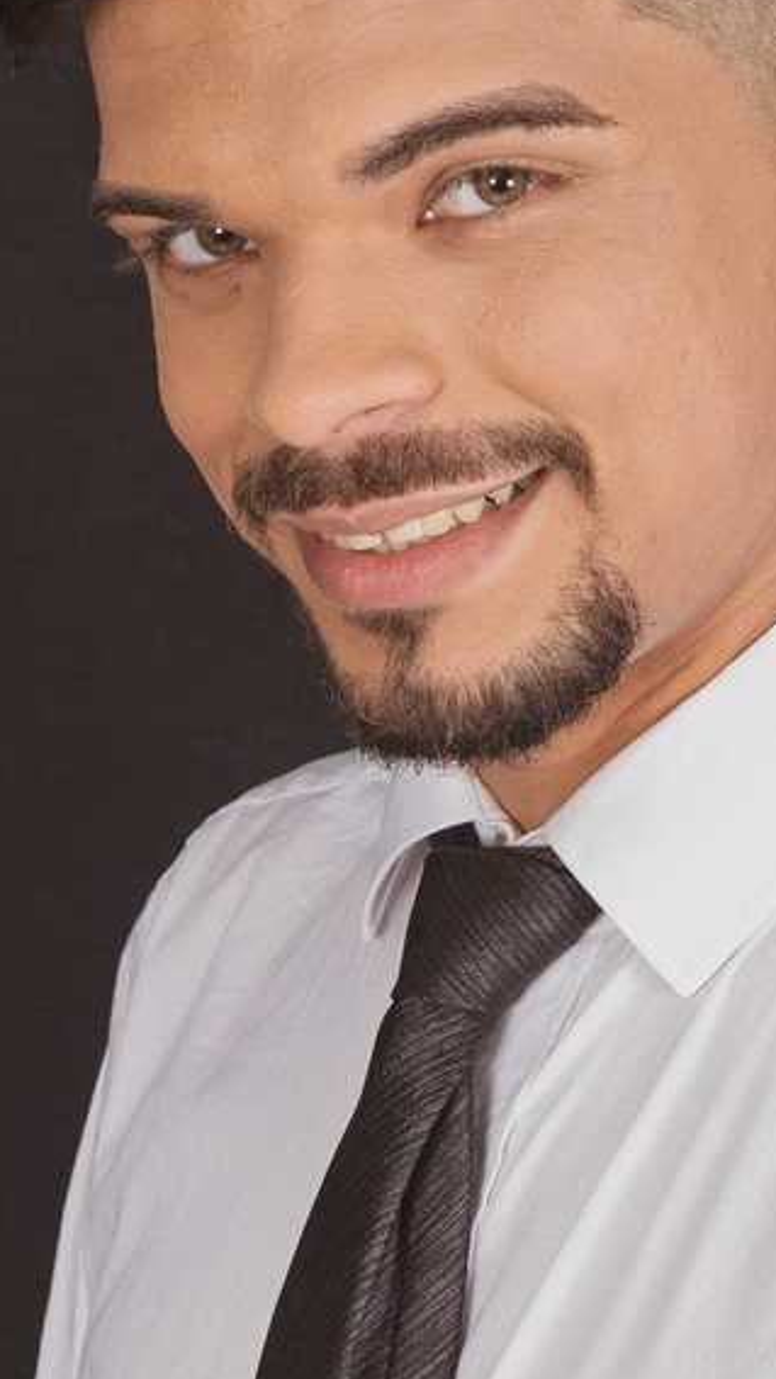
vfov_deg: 12.9
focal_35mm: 166
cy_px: 1257
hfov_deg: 7.3
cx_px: 384
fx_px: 6071
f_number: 7.1
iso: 50
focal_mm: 50
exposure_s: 1/200
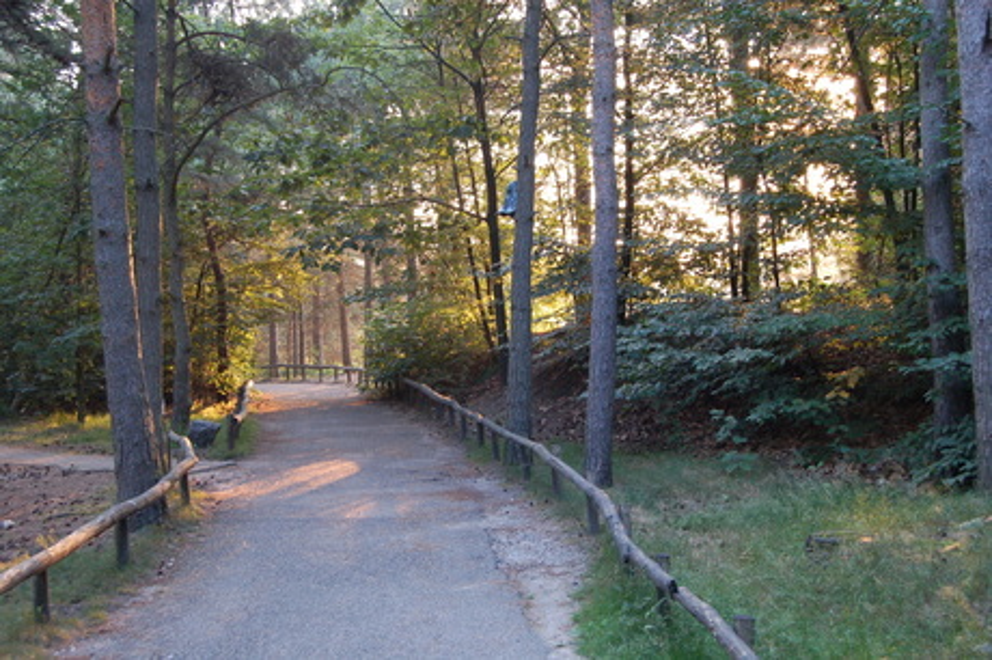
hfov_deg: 42.4
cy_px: 330
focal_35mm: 46
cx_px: 496
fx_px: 1280
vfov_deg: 28.9
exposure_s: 1/20
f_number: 7.1
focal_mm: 31
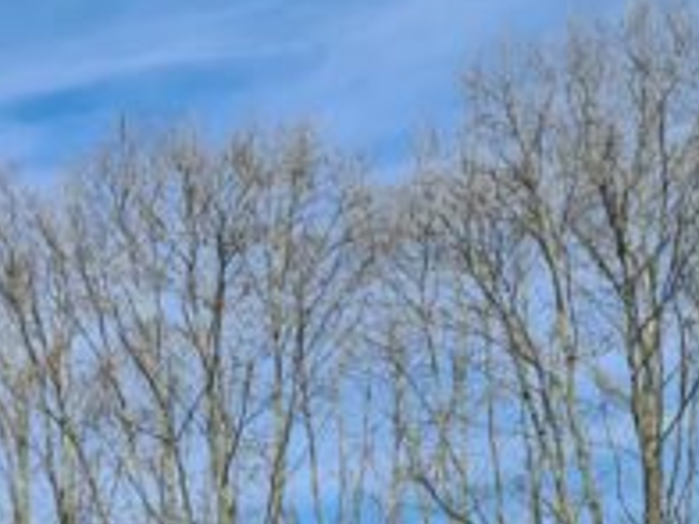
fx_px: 1878
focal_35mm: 93
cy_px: 779
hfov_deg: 18.2
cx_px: -410
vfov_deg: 14.8
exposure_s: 1/3160
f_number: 1.8
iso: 50
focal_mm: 5.4
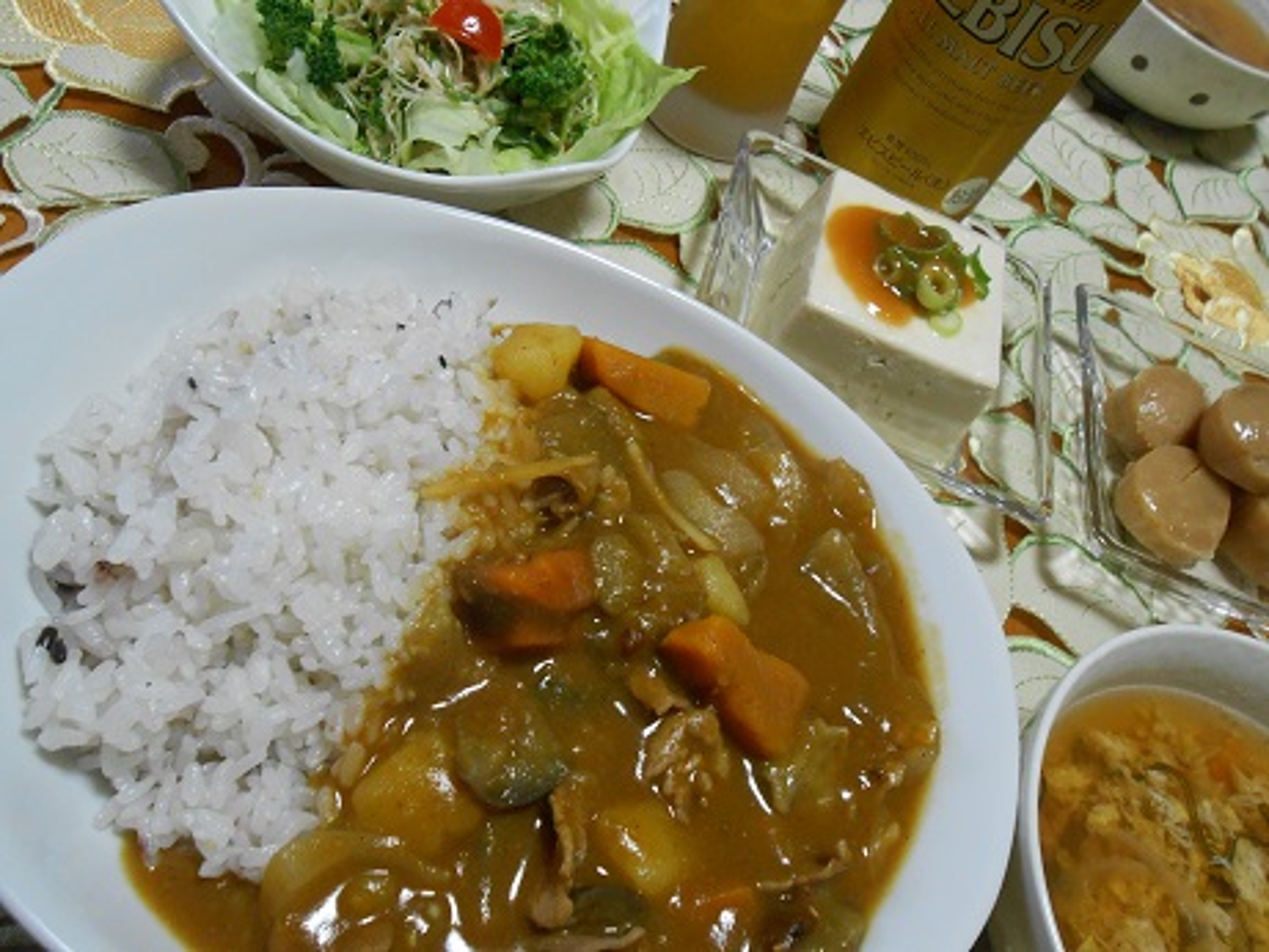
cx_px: 634
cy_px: 476
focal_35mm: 30
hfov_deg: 60.0
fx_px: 1100
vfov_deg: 46.8
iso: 400
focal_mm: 5.3
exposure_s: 1/10
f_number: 3.8
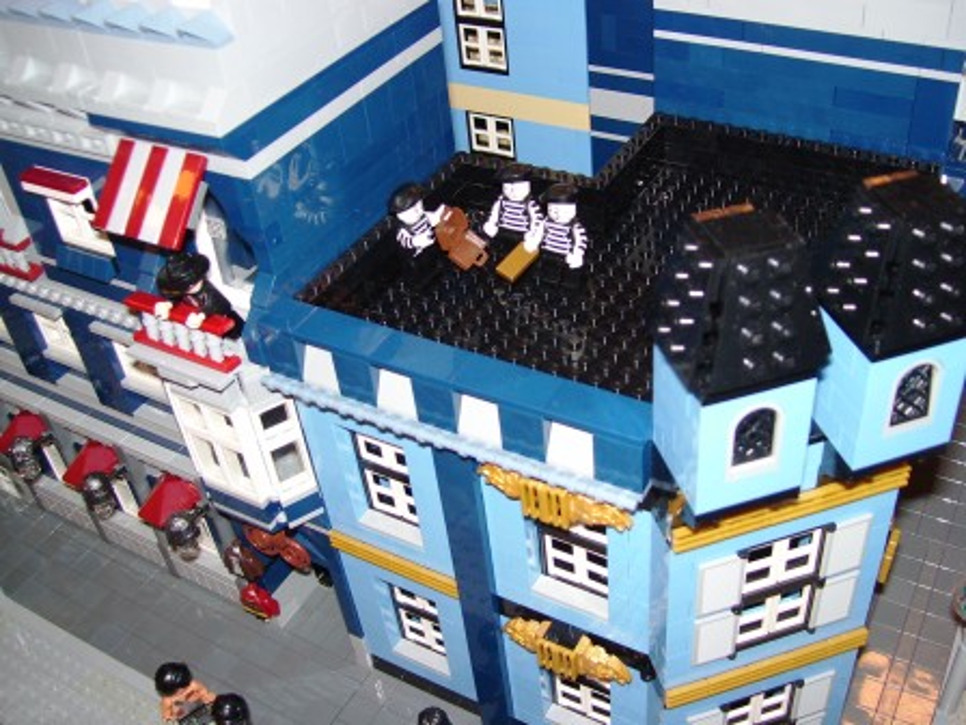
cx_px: 483
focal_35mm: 36
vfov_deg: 39.7
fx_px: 1005
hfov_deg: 51.4
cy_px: 362
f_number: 2.7
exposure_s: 1/60
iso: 80
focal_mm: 6
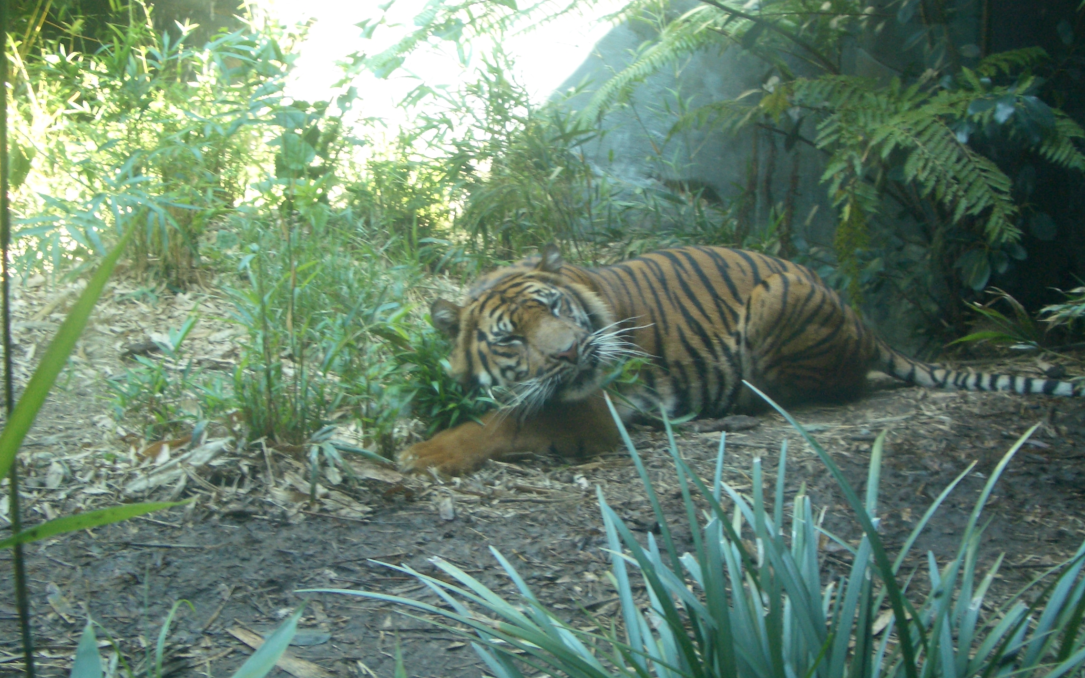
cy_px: 366
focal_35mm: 44
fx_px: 1301
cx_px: 543
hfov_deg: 45.3
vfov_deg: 29.2
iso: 100
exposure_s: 1/30
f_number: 2.8
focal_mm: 6.8
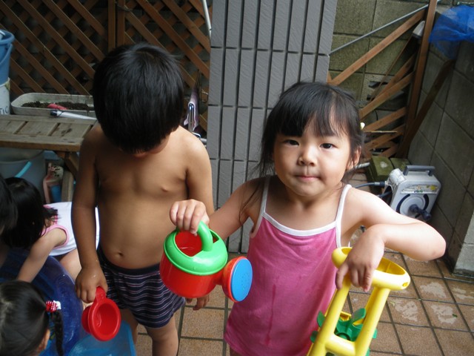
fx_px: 493
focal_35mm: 36
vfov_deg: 39.7
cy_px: 178
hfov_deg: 51.4
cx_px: 237
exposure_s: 1/80
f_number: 3.5
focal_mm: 6.3
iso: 80
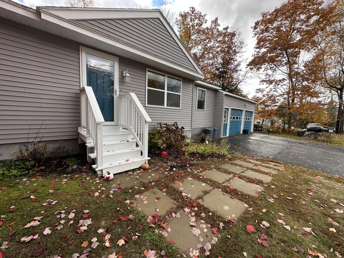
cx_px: 172
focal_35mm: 14
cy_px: 129
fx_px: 139
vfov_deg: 85.7
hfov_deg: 102.1
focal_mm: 2.22
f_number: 2.2
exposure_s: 1/262
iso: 40
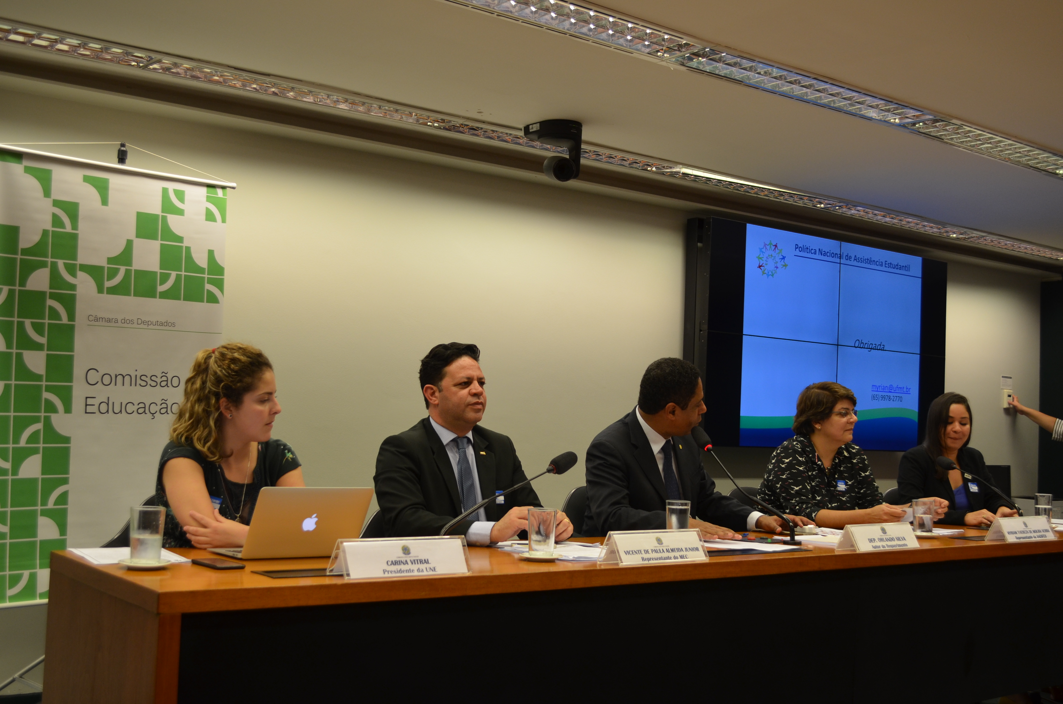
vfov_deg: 31.8
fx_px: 1238
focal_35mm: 42
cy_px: 352
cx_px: 532
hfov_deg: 46.5
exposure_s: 1/100
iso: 400
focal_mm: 28
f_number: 5
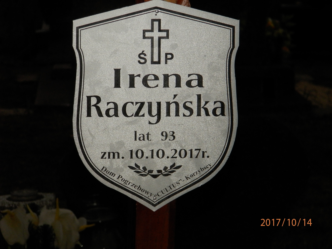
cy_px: 124
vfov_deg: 9.7
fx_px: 1467
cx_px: 166
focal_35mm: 153
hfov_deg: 12.9
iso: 200
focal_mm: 27.4
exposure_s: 1/200
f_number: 4.9
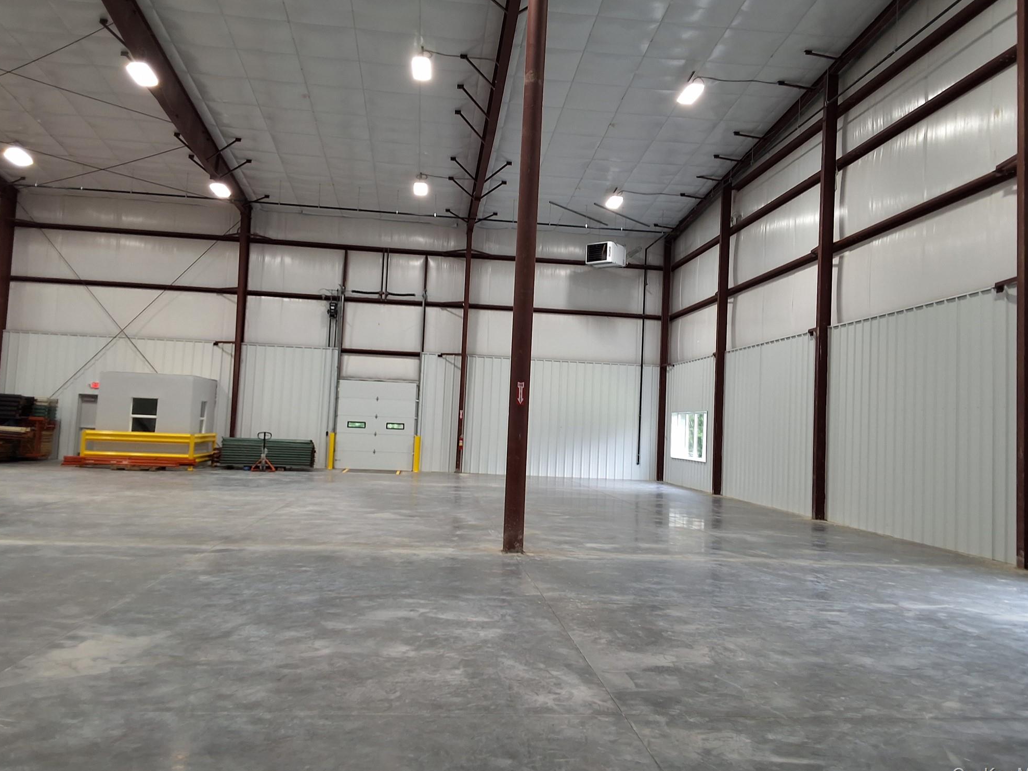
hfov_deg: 61.6
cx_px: 526
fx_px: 861
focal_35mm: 29
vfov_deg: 48.2
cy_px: 387
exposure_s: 1/40
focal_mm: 2.91
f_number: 1.9
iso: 80
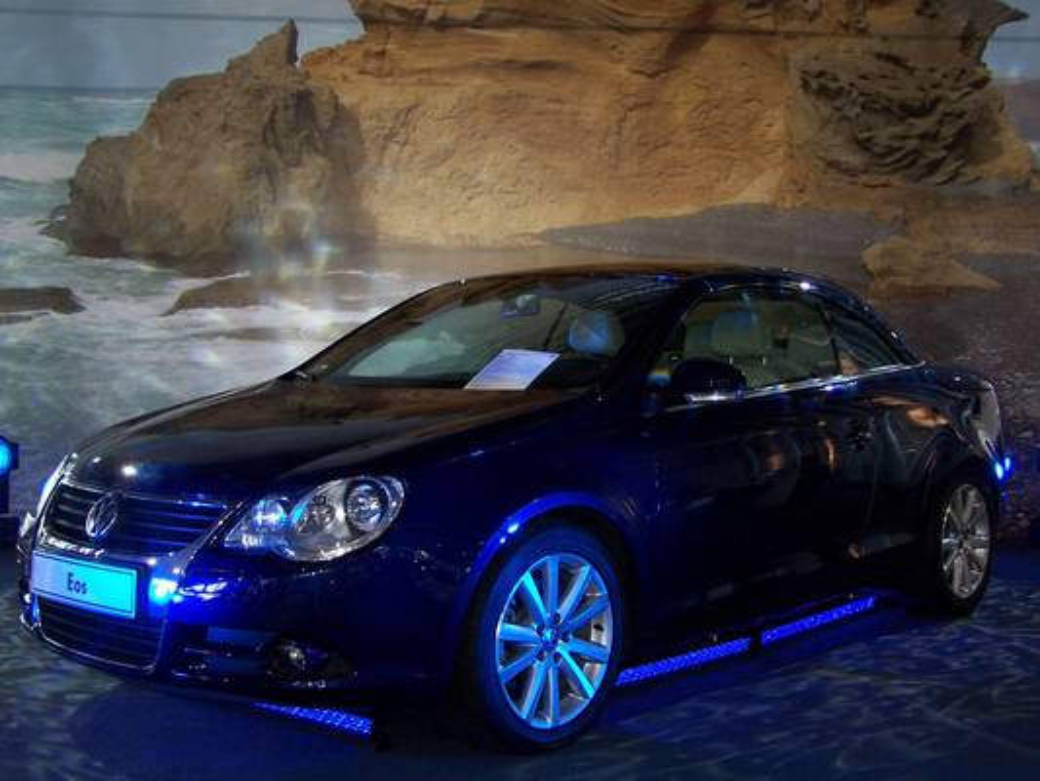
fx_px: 1292
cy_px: 390
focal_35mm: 43
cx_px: 520
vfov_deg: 33.6
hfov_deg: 43.8
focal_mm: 7.1
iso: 140
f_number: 2.9
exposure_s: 1/60
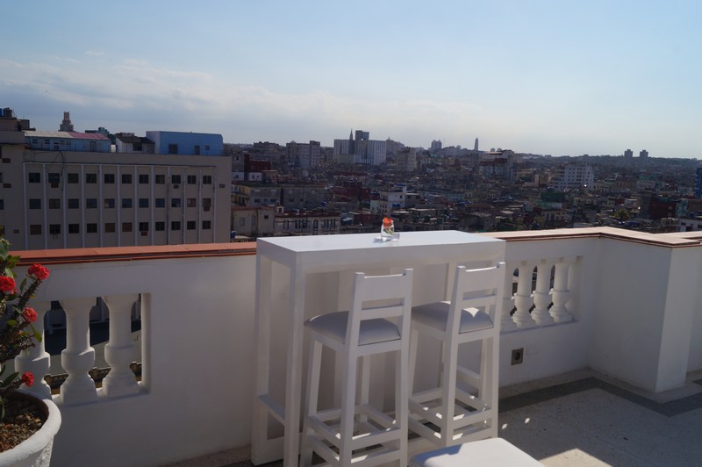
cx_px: 351
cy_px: 234
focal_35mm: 30
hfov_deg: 62.0
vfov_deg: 43.5
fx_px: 585
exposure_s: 1/320
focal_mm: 20
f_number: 13
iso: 100
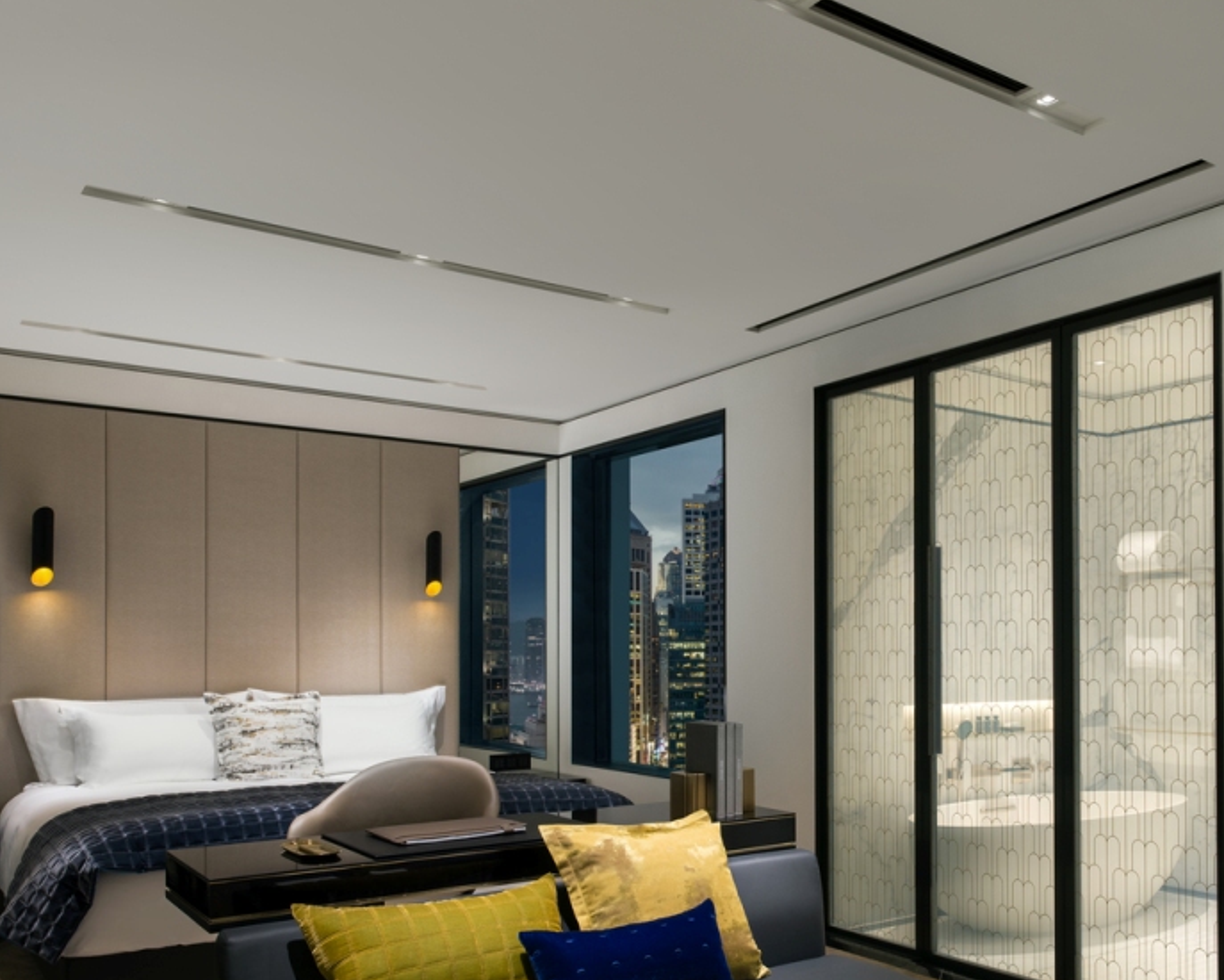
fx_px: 1160
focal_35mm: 32
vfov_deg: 45.2
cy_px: 643
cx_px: 820
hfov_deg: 54.5
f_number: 16
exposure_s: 1
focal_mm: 28
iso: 100
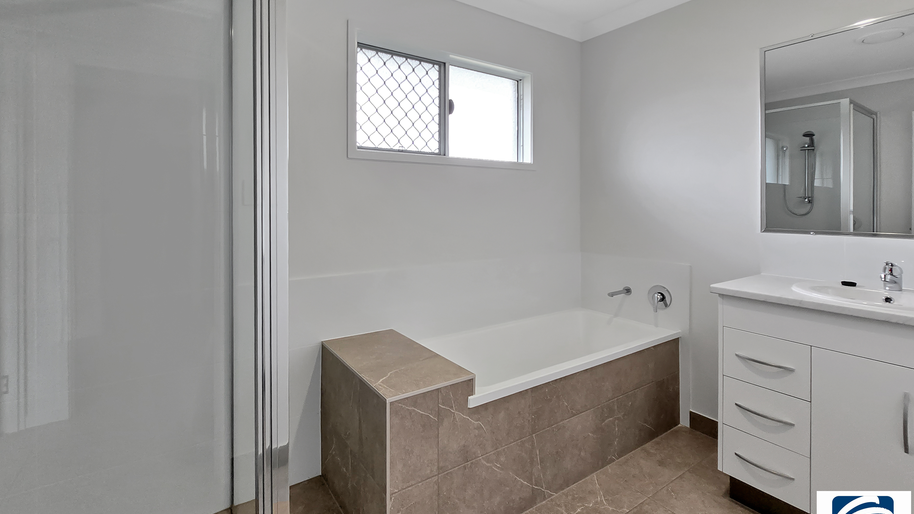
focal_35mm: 15
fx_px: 364
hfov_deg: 103.0
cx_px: 446
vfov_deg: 70.5
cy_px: 256
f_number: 2.2
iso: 64
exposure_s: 1/100
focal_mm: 2.2
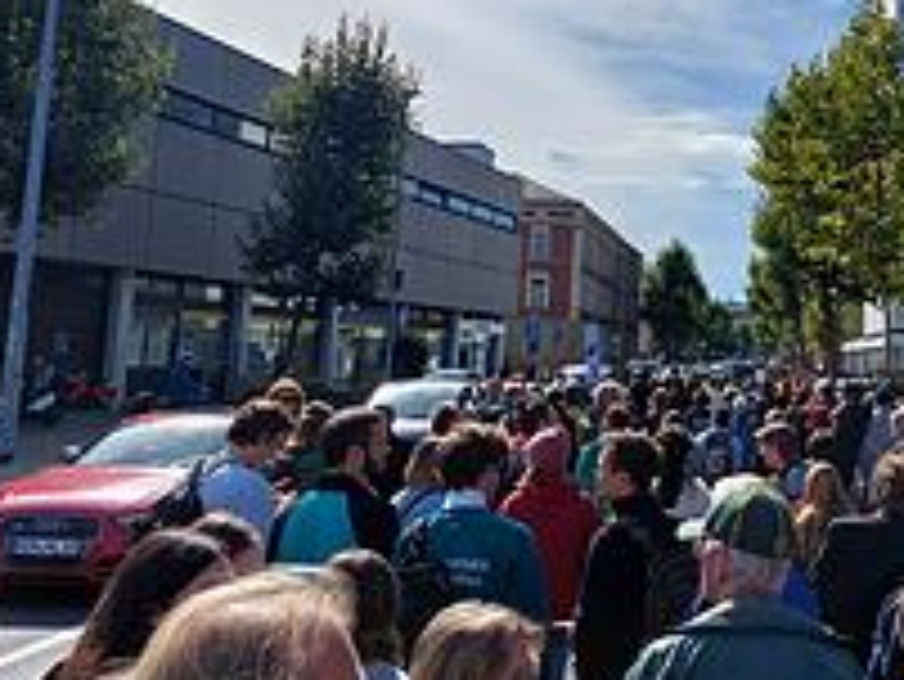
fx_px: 1097
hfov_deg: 42.6
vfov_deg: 34.2
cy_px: 252
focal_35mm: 42
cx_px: 733
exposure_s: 1/2798
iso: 40
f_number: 1.8
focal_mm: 5.23
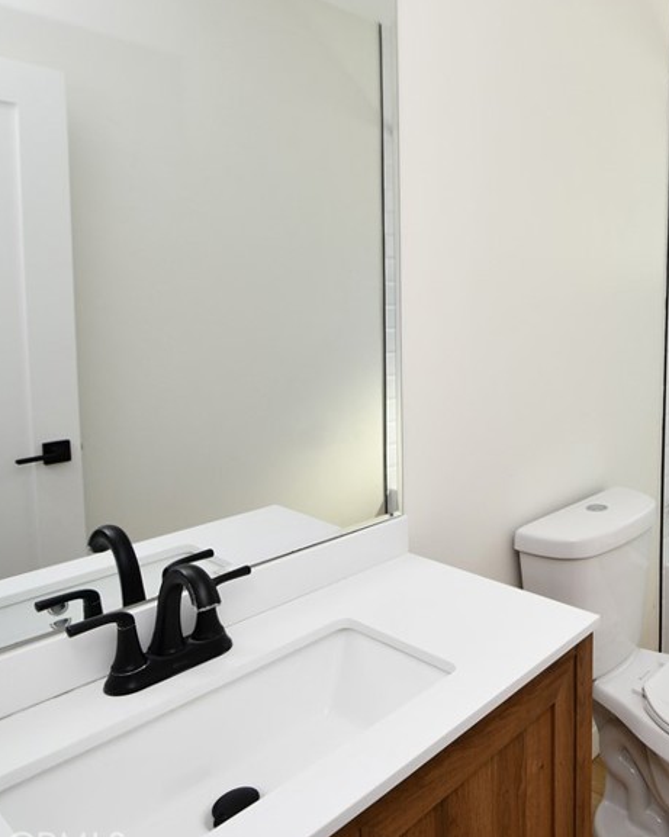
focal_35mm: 25
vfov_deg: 67.9
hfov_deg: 49.7
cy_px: 371
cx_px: 617
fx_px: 619
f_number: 5.6
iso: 200
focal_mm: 10
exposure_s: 1/125
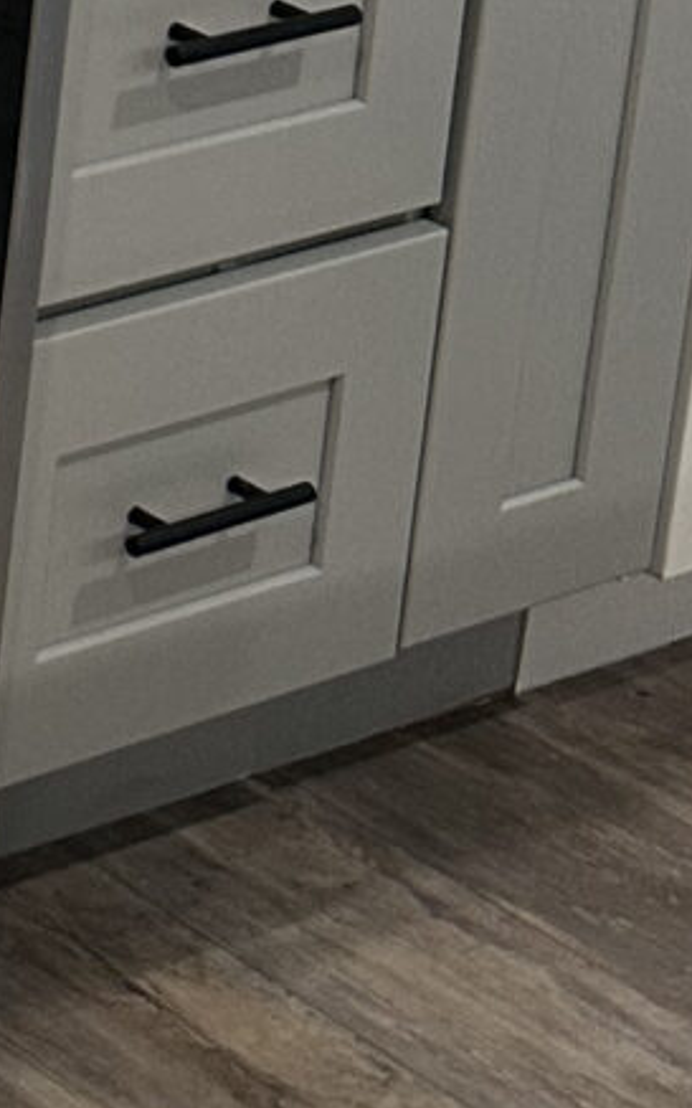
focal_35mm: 149
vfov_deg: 13.1
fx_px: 4498
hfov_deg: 7.4
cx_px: -1594
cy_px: -654
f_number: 1.78
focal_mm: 6.86
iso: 160
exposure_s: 1/60
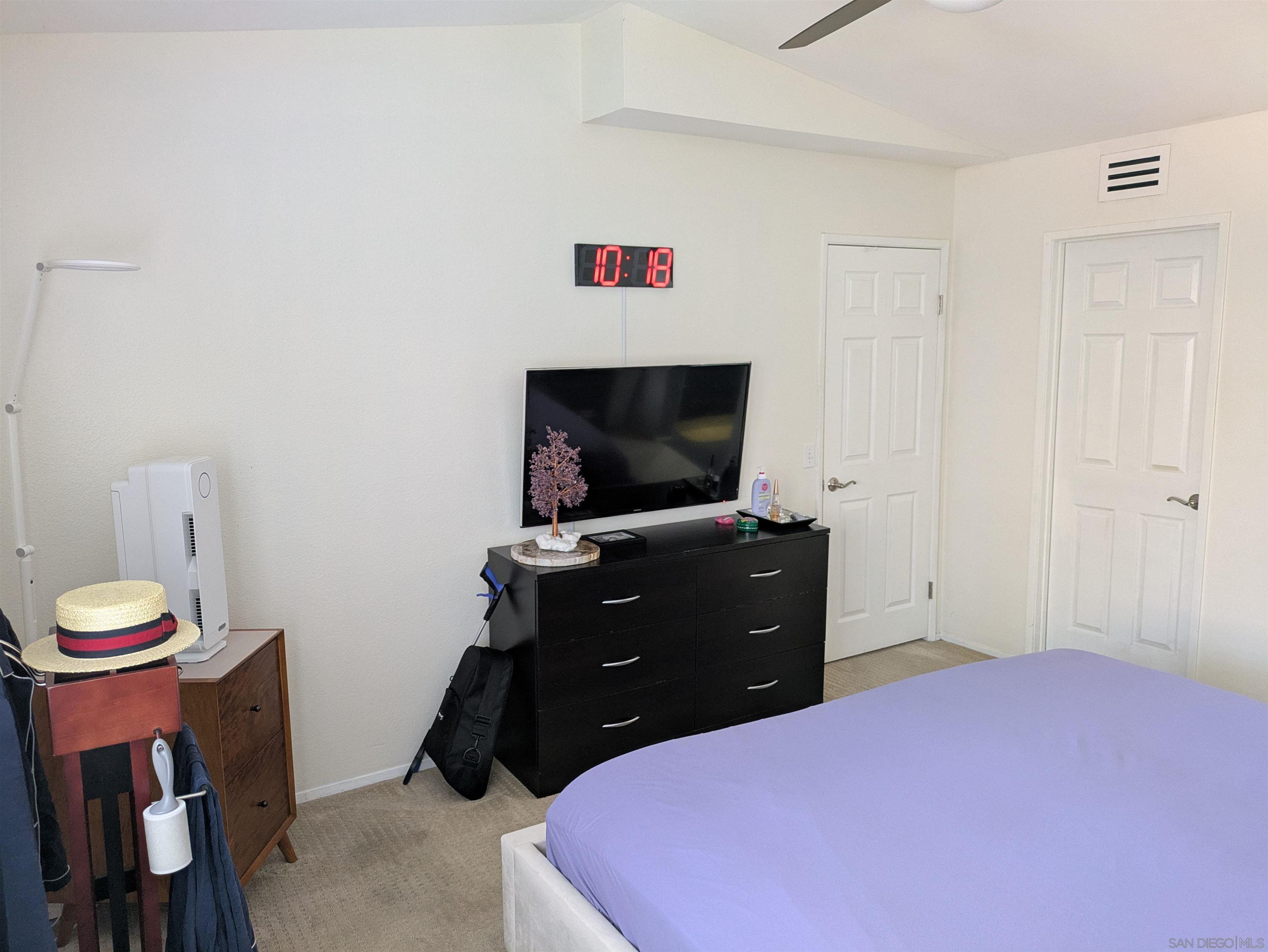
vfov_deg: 54.9
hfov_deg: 69.4
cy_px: 476
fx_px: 916
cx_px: 634
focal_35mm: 25
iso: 401
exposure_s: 1/24
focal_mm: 5.43
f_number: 1.89
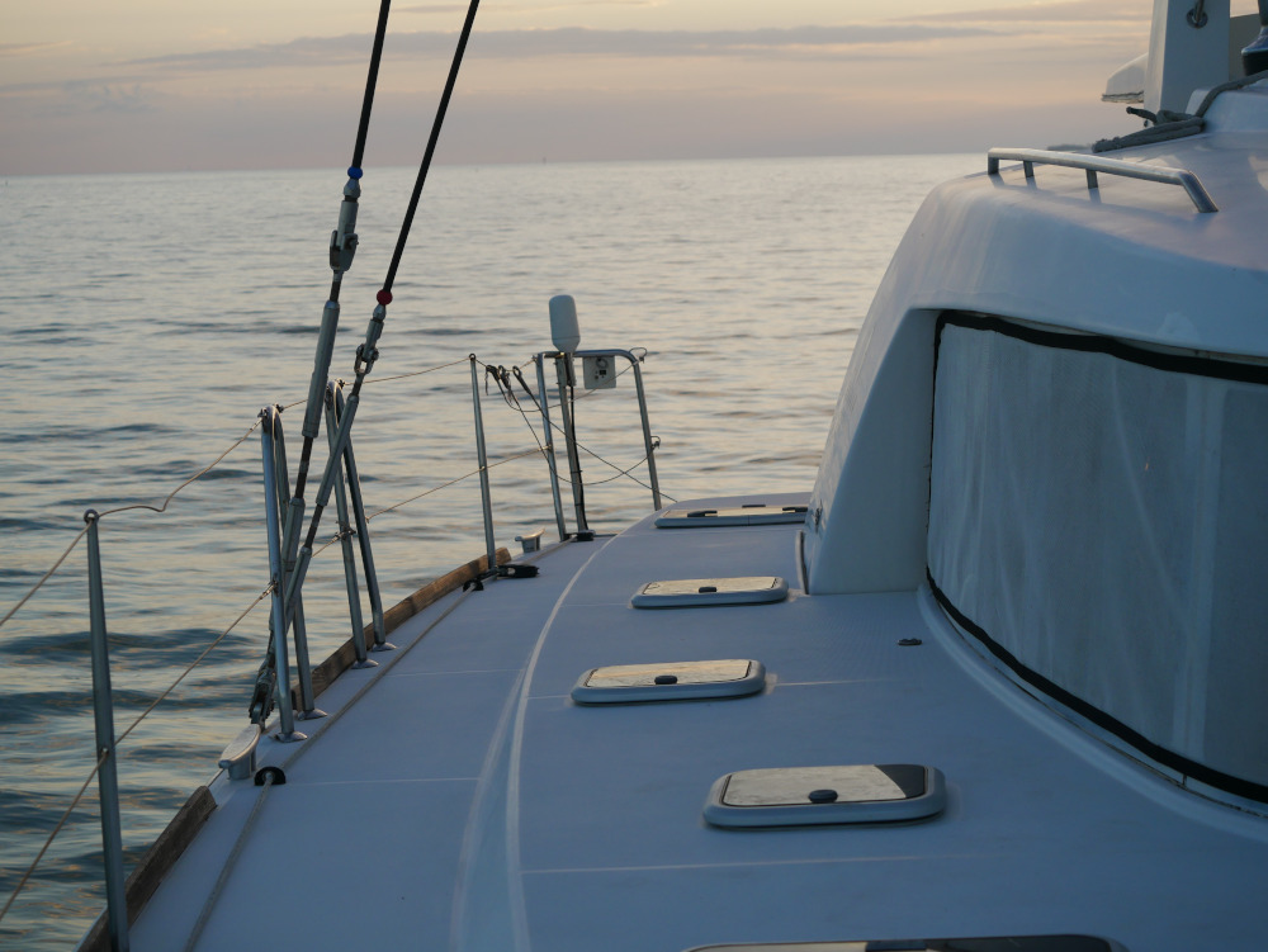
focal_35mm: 90
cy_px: 476
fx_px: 3298
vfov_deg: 16.4
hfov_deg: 21.8
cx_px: 634
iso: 200
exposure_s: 1/400
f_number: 5.6
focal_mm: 45
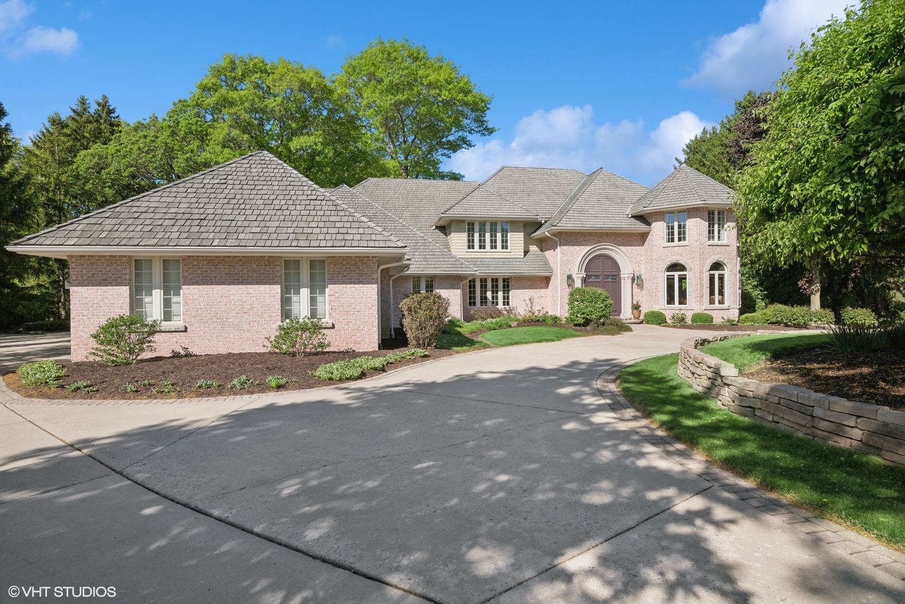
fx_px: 478
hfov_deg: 86.9
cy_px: 302
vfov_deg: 64.6
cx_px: 452
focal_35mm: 19
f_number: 9.5
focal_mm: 19
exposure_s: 1/500
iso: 200
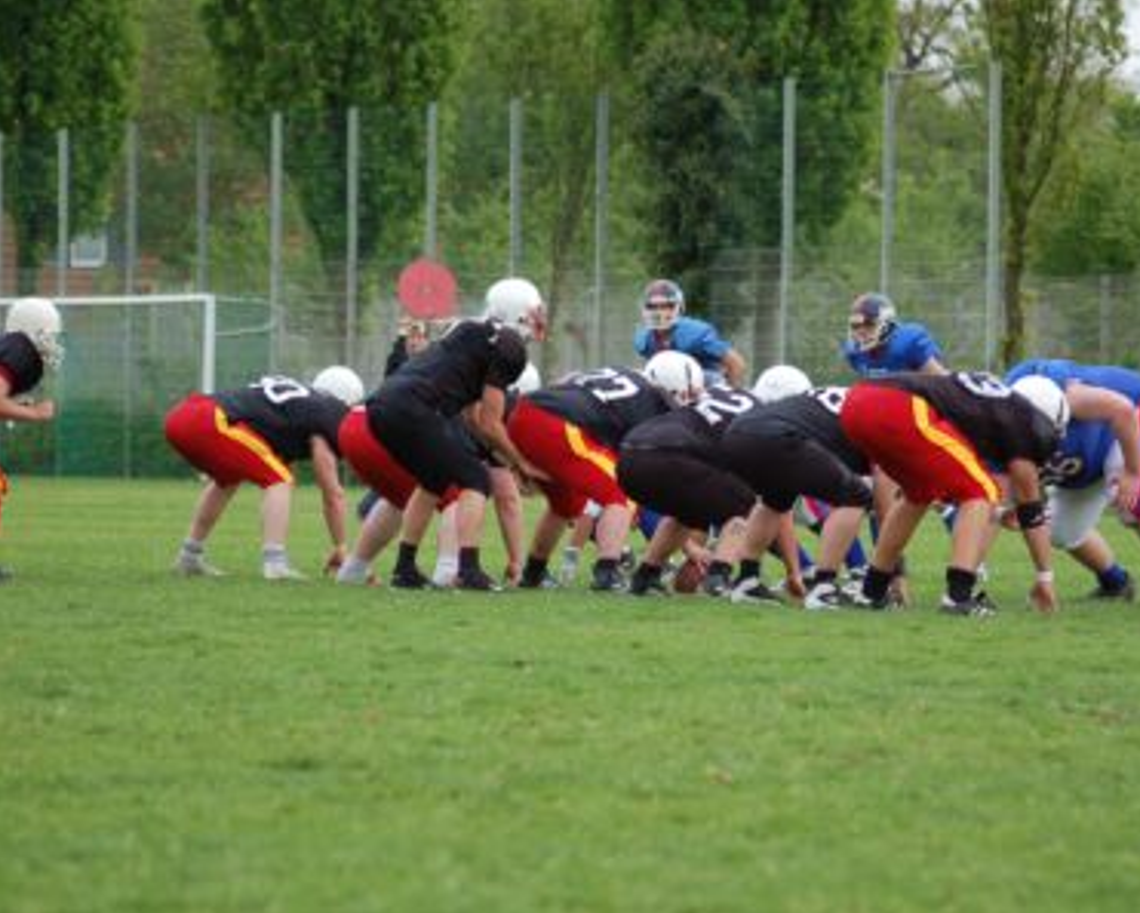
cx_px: 641
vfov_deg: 6.7
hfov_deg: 8.3
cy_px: 458
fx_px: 7815
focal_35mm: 232
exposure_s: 1/1000
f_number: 4.5
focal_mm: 135
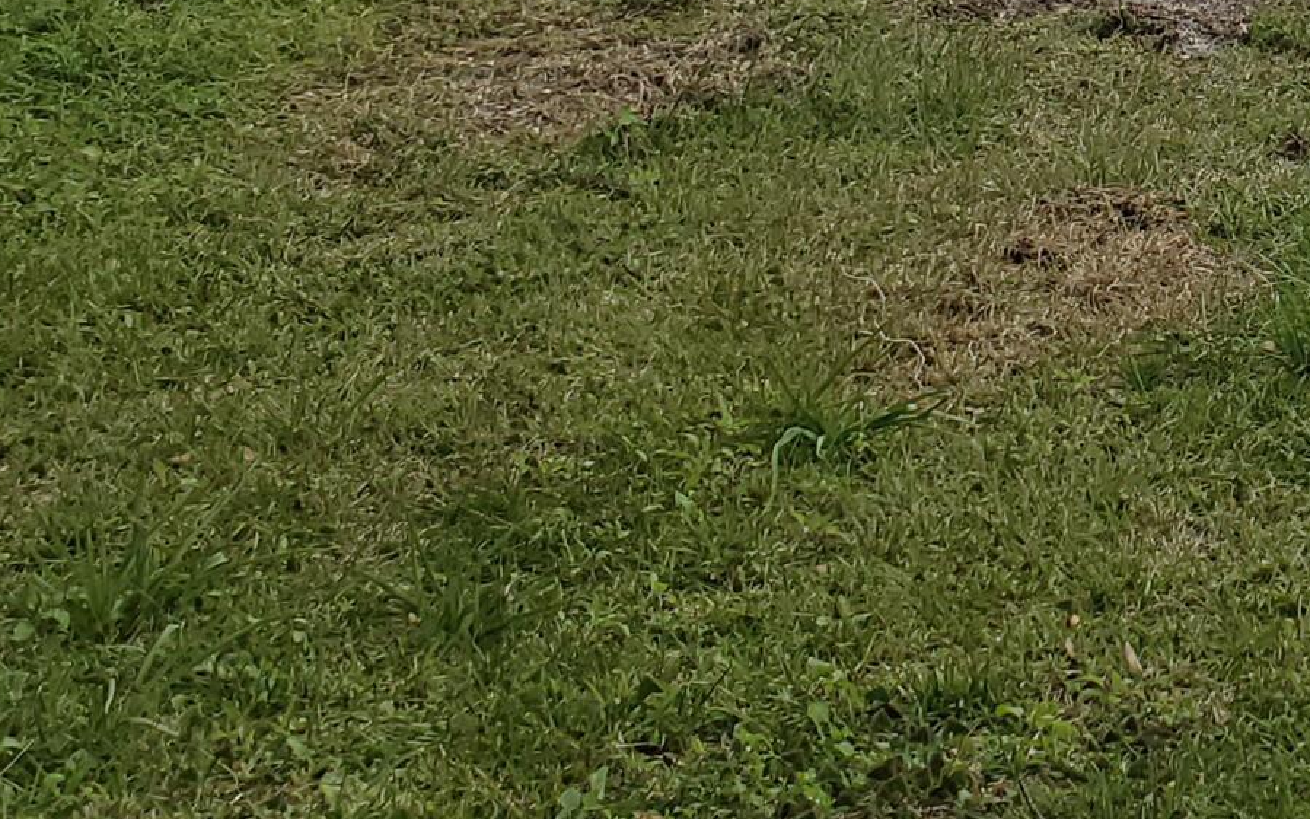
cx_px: 1766
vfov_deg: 13.2
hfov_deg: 20.4
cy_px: -525
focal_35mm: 92
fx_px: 3285
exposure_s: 1/1305
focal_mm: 4.3
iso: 50
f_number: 2.4
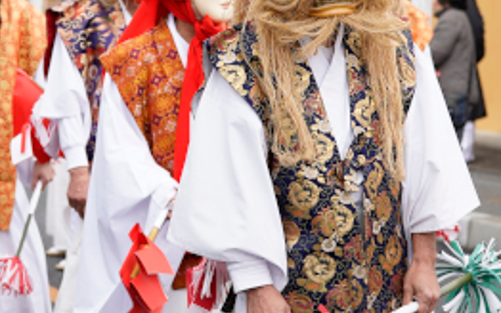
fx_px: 2390
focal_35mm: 175
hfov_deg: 12.0
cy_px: 82
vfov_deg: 7.5
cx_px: 197
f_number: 2.8
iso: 100
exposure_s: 1/125
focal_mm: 50
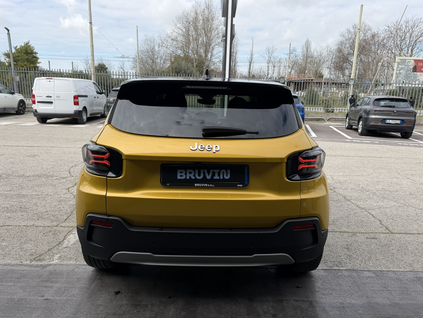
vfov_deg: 54.9
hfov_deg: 69.4
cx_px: 213
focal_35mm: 25
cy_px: 158
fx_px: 306
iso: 80
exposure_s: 1/2703
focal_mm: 6.76
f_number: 1.78
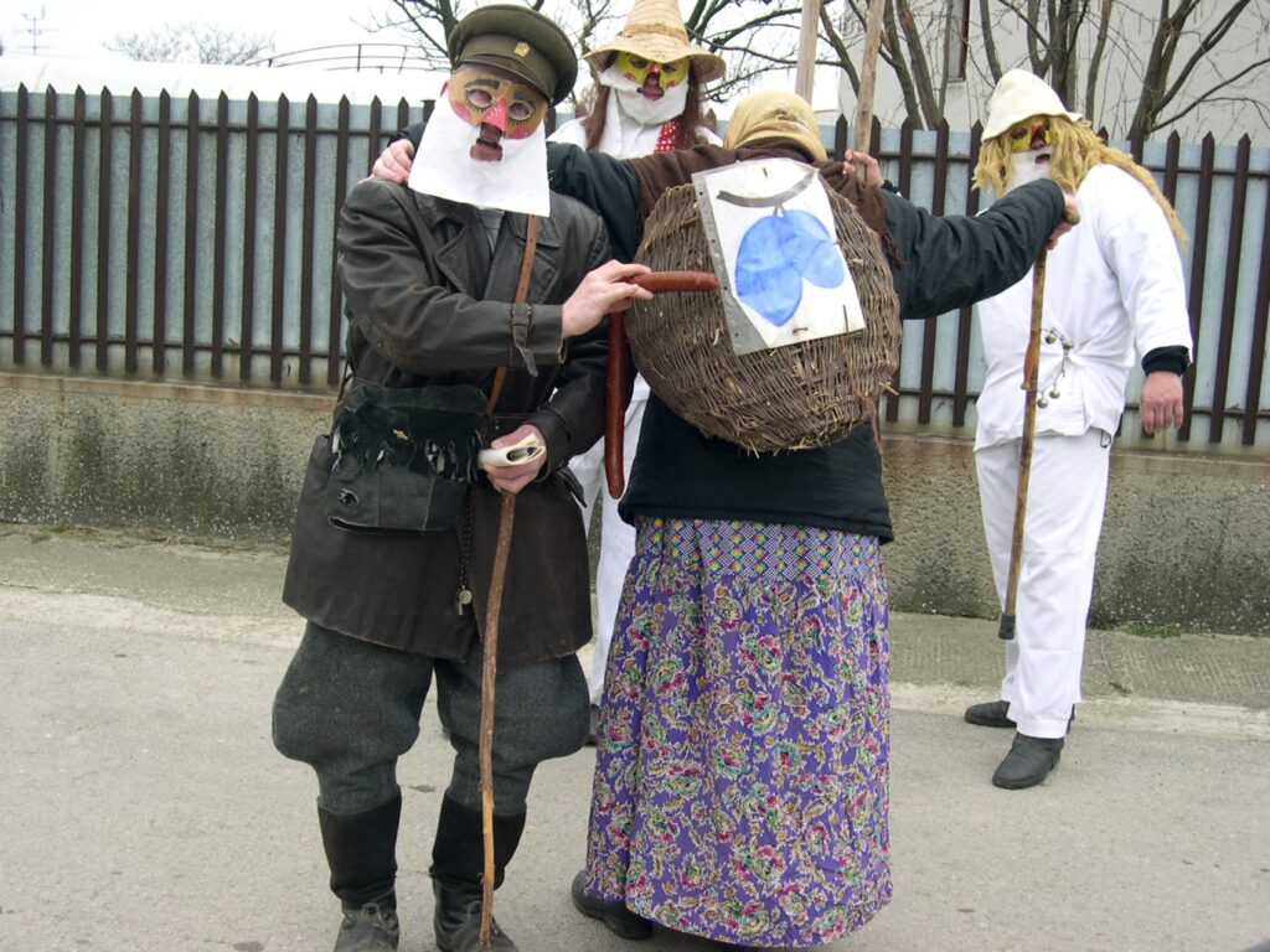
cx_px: 635
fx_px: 1908
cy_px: 476
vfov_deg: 28.0
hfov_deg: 36.8
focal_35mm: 52
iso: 100
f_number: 3.2
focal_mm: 11.1
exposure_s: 1/162
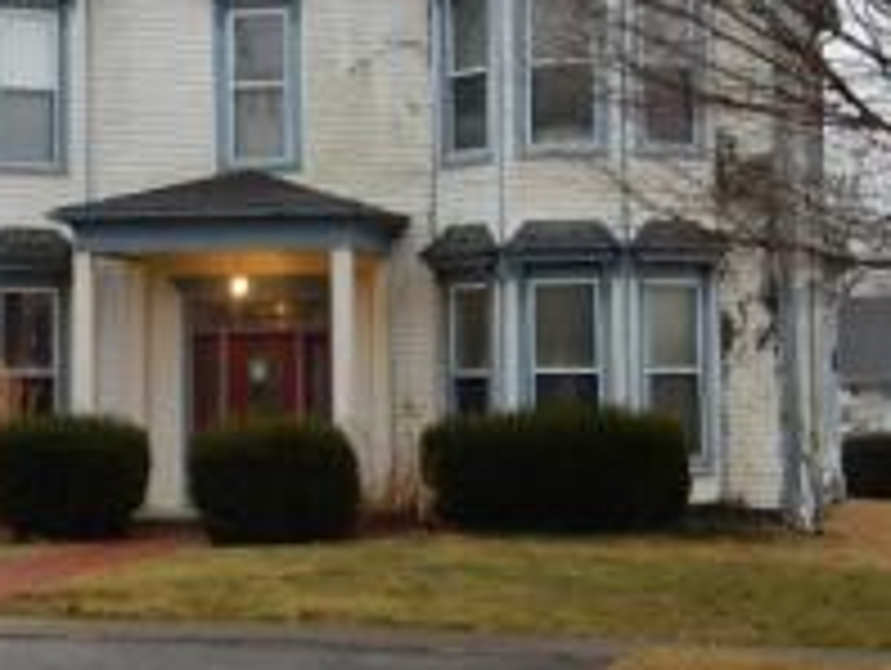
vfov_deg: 14.3
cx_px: 284
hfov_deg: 19.0
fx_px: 2654
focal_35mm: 103
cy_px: 171
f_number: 4.5
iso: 320
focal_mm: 9
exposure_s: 1/30
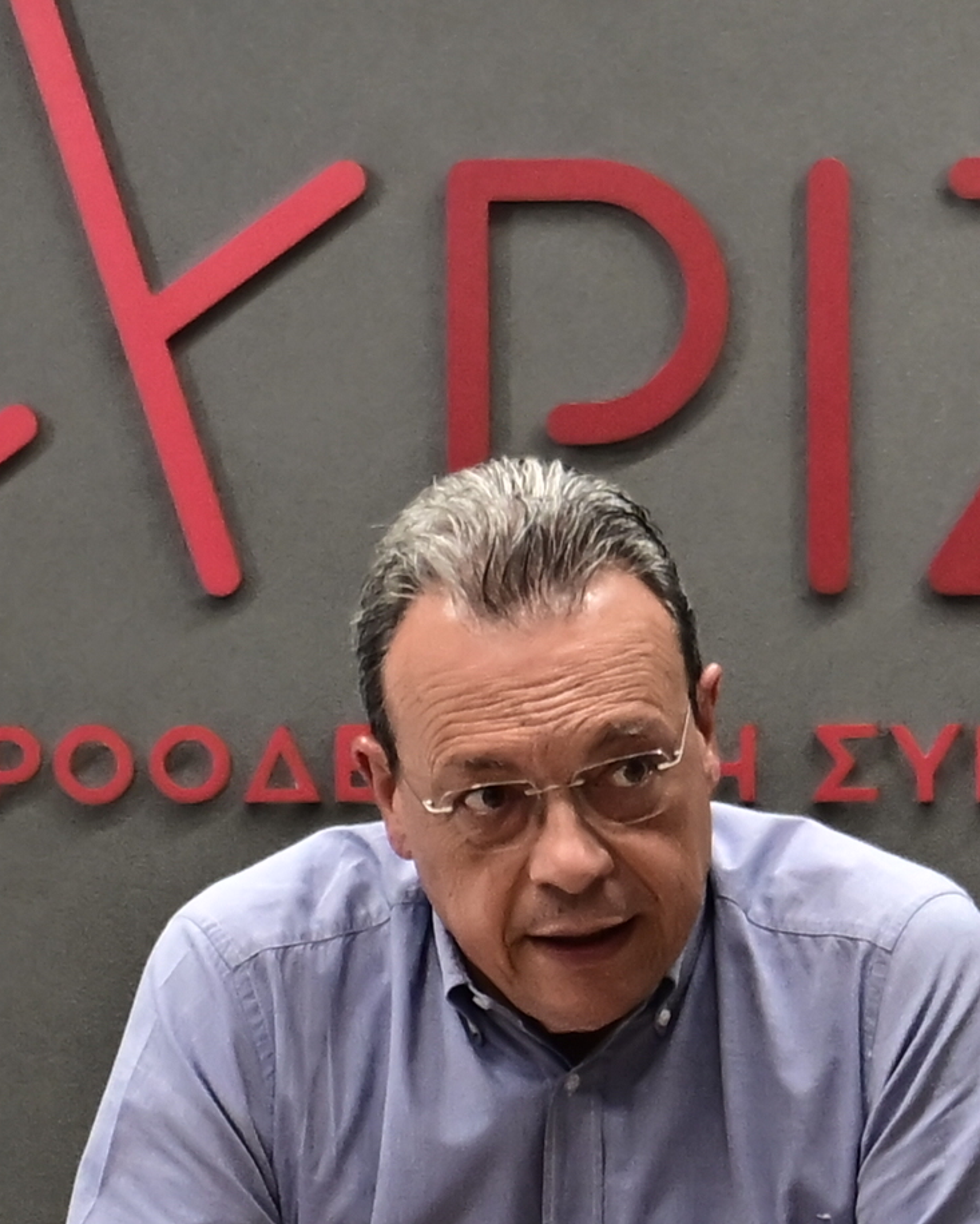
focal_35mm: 170
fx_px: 6162
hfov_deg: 9.1
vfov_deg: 11.3
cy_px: 766
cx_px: 656
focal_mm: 48
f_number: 4
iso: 1250
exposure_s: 1/320
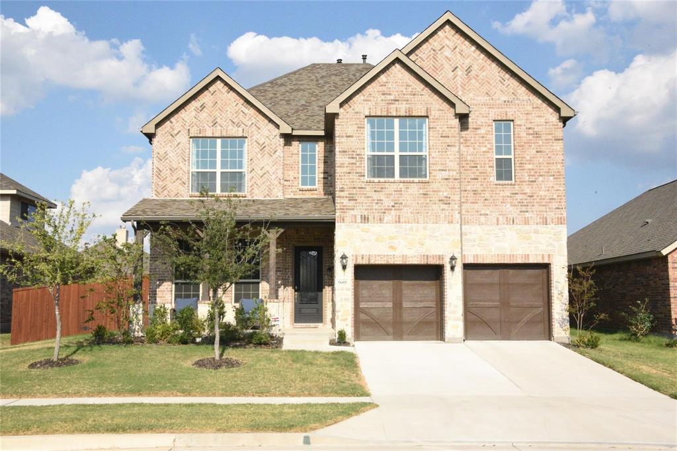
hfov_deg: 48.5
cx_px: 338
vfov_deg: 33.4
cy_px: 226
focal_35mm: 40
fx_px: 752
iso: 12800
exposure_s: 1/4000
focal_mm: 40
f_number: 22
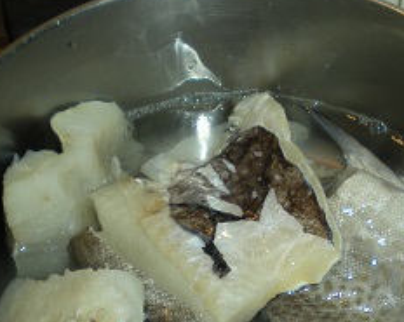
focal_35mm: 80
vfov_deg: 18.9
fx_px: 955
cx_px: 256
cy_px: 272
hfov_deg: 23.8
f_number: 3.1
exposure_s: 1/60
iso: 64
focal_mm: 6.3
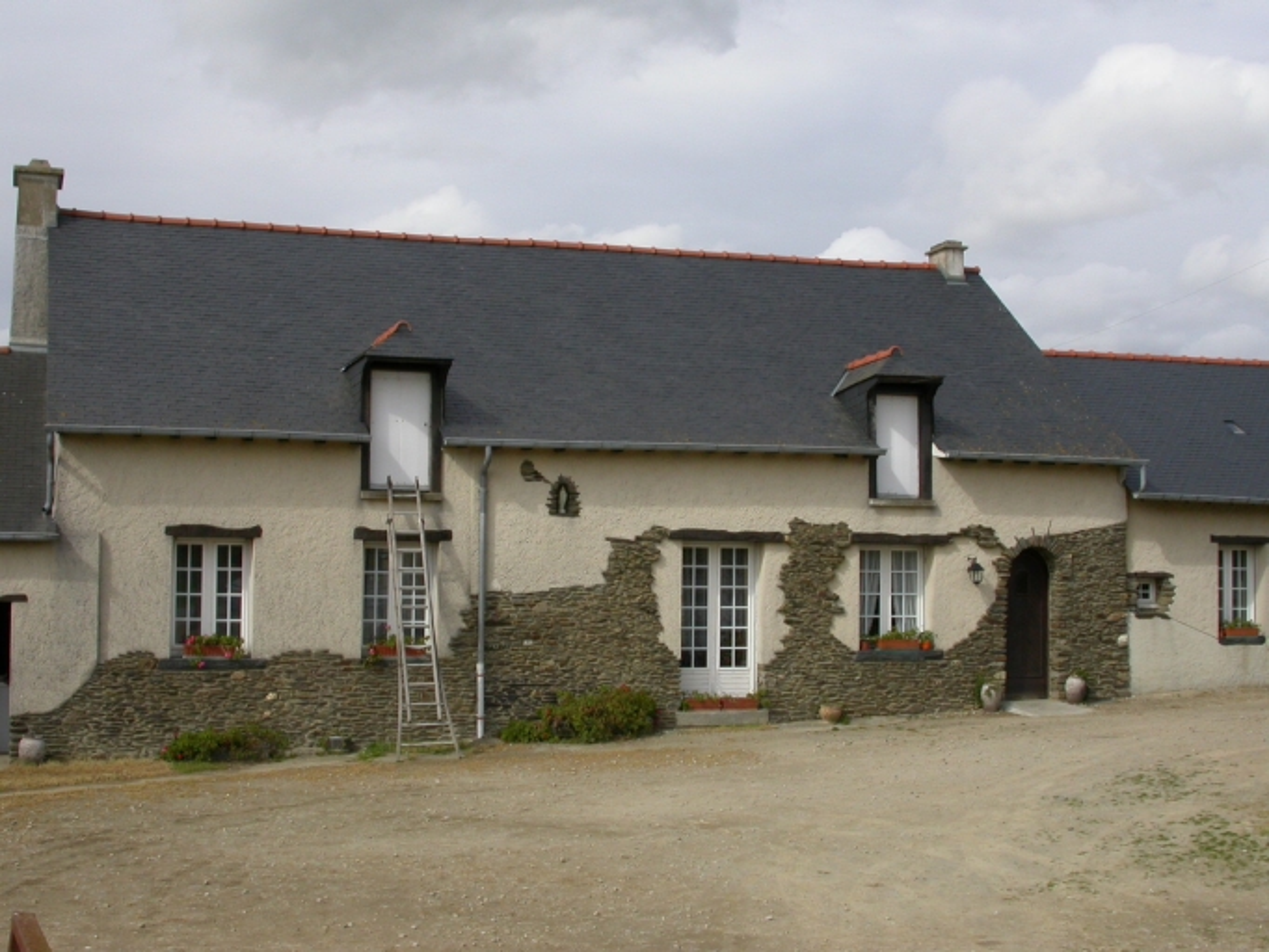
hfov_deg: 42.9
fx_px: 1614
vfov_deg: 32.9
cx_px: 634
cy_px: 476
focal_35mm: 44
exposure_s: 1/401
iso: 100
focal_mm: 9.1
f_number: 7.8
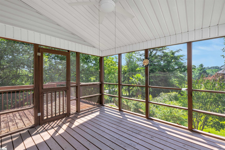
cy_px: 75
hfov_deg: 96.7
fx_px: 100
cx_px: 112
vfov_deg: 73.7
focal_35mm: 16
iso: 320
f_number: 9
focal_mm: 16
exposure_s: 1/80
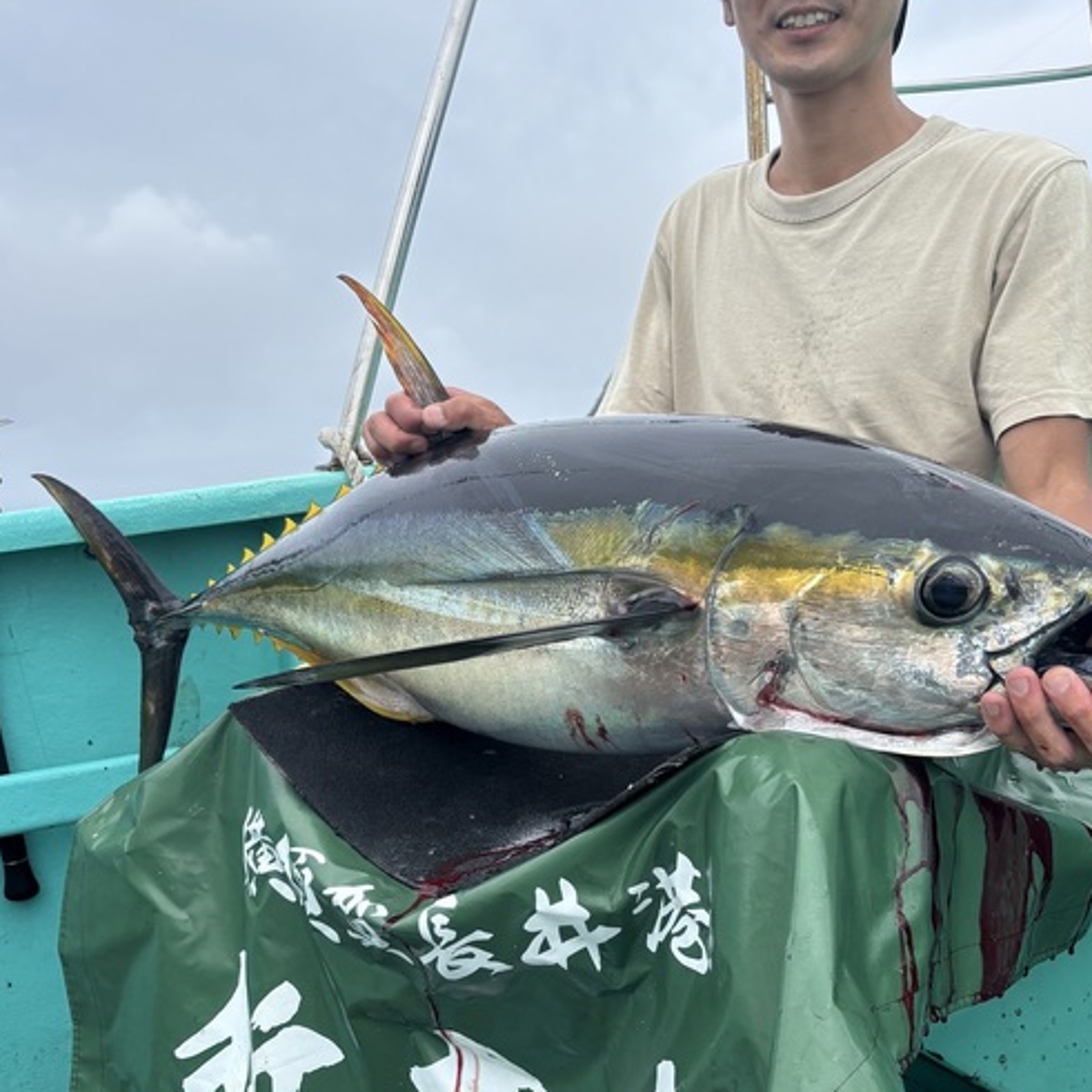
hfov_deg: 41.9
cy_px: 614
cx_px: 545
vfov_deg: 41.8
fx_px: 1428
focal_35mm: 40
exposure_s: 1/2288
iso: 50
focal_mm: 5.96
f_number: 1.6
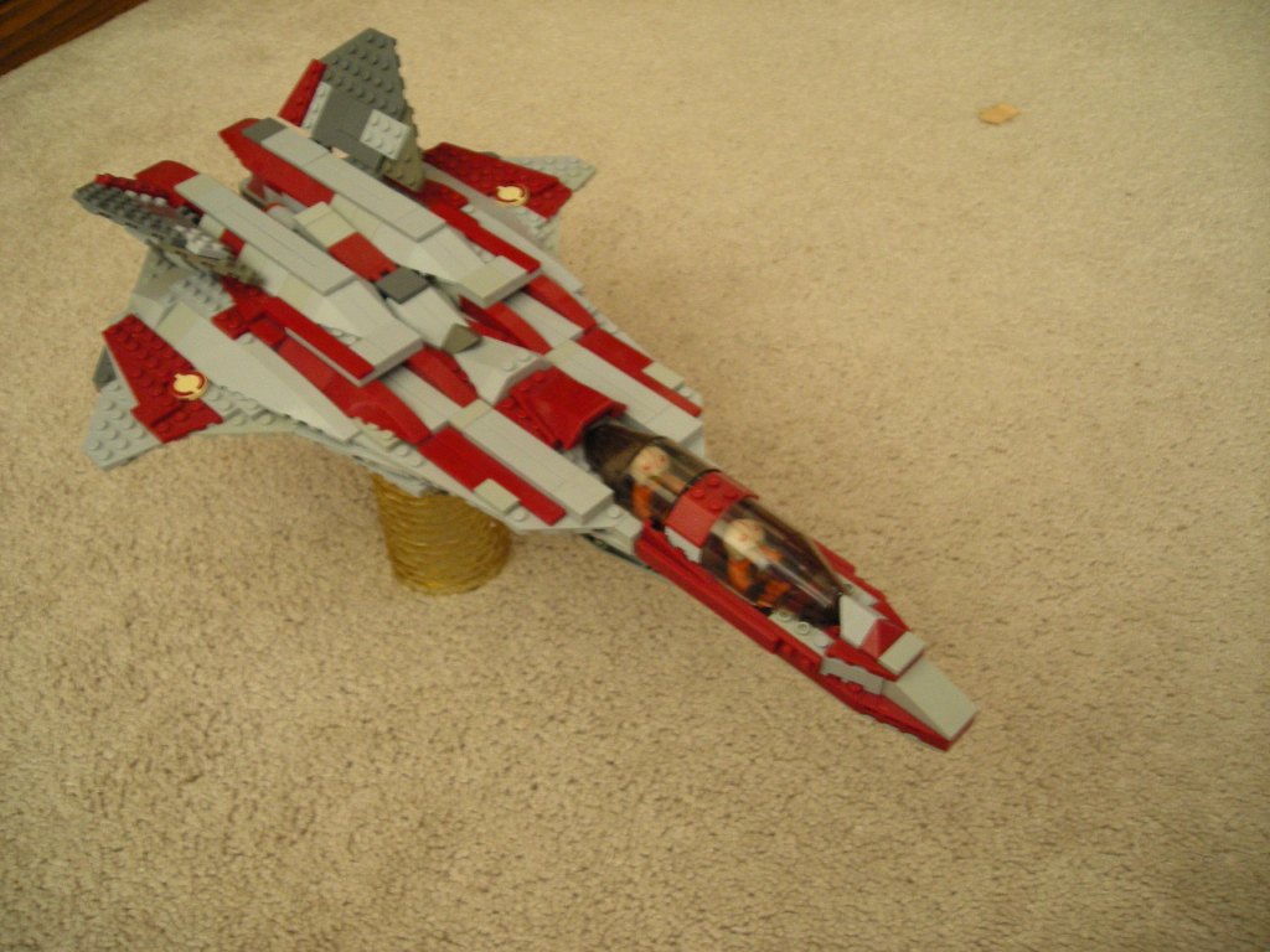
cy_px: 476
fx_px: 1394
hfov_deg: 49.0
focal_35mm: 38
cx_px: 635
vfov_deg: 37.7
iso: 200
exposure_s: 1/6.1
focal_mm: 6.3
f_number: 3.2
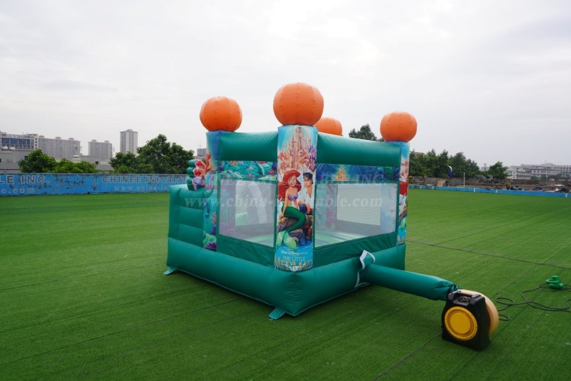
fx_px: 381
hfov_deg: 73.7
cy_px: 190
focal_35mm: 24
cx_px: 286
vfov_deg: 53.1
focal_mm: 16
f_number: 9
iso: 100
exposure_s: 1/125
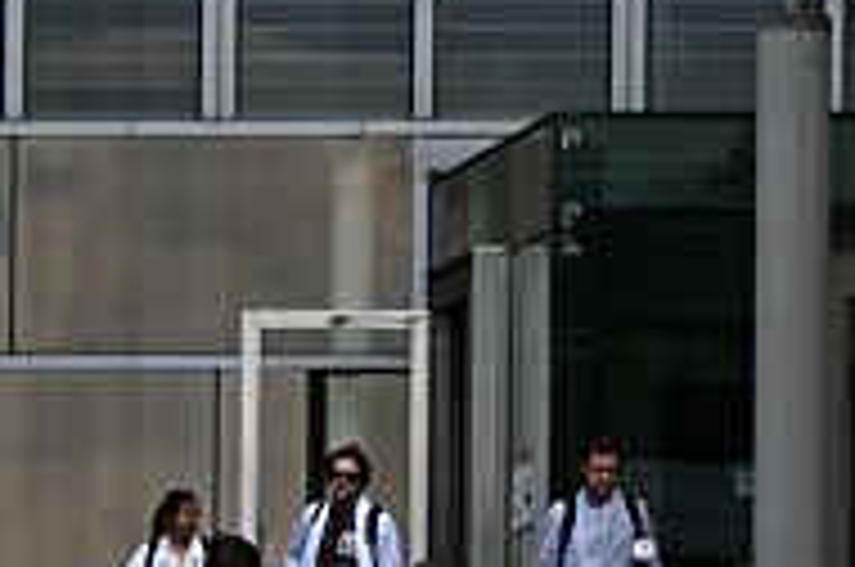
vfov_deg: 2.1
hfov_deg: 3.2
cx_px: 1800
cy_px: 281
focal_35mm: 648
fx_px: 15364
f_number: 4
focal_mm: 120
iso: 100
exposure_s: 1/1250
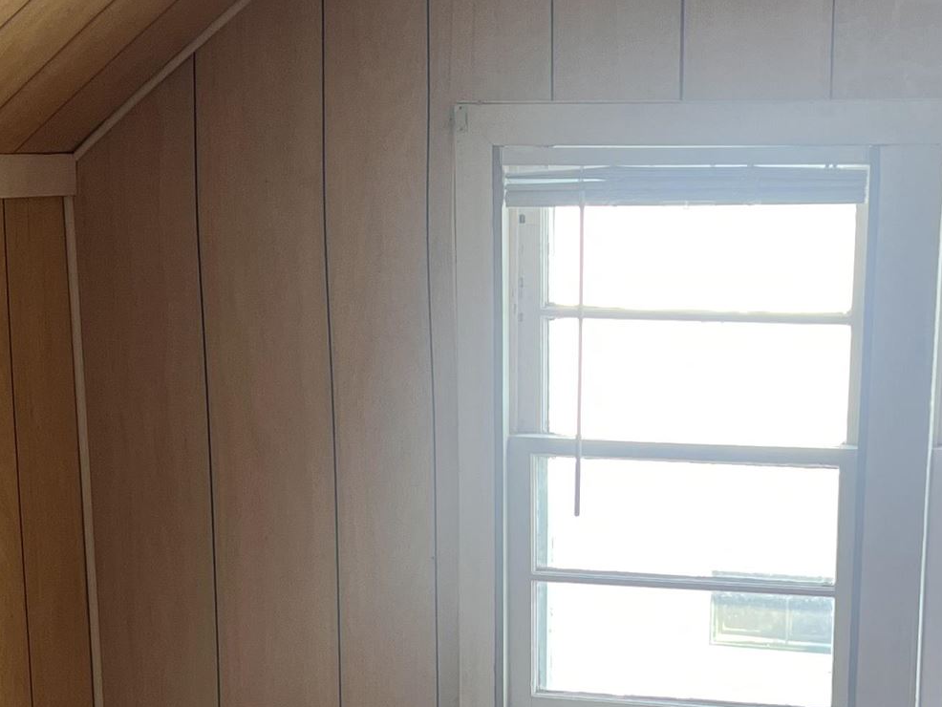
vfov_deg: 17.8
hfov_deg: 24.1
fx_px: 2205
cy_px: 717
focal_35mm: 81
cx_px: 533
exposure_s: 1/121
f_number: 1.5
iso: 125
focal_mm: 5.7
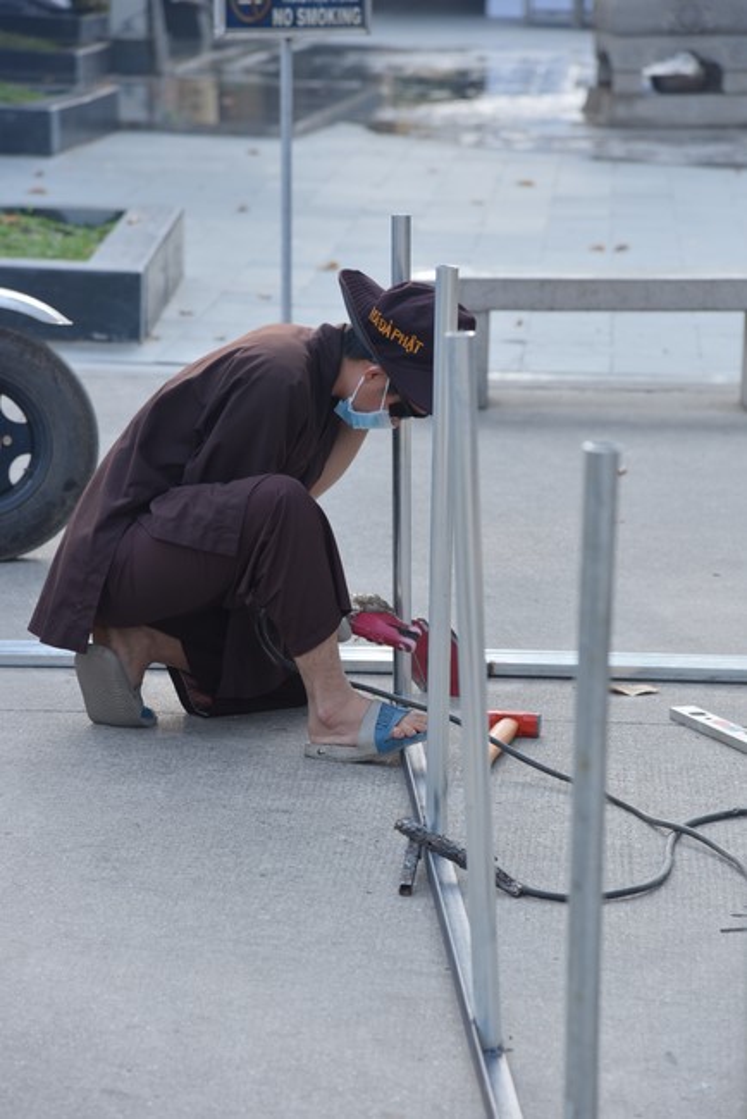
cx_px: 374
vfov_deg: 18.3
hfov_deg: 12.2
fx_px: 3482
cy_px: 560
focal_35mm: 112
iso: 125
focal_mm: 112
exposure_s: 1/200
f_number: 5.6
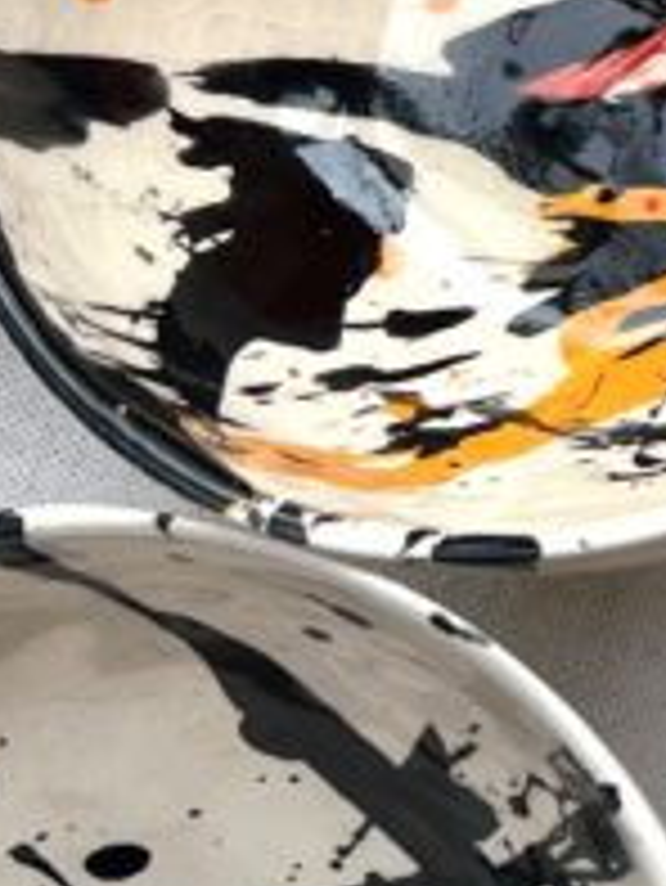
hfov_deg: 9.7
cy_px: 229
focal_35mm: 135
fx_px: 3459
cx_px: 1634
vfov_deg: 14.5
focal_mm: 5.7
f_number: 1.5
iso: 40
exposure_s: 1/270
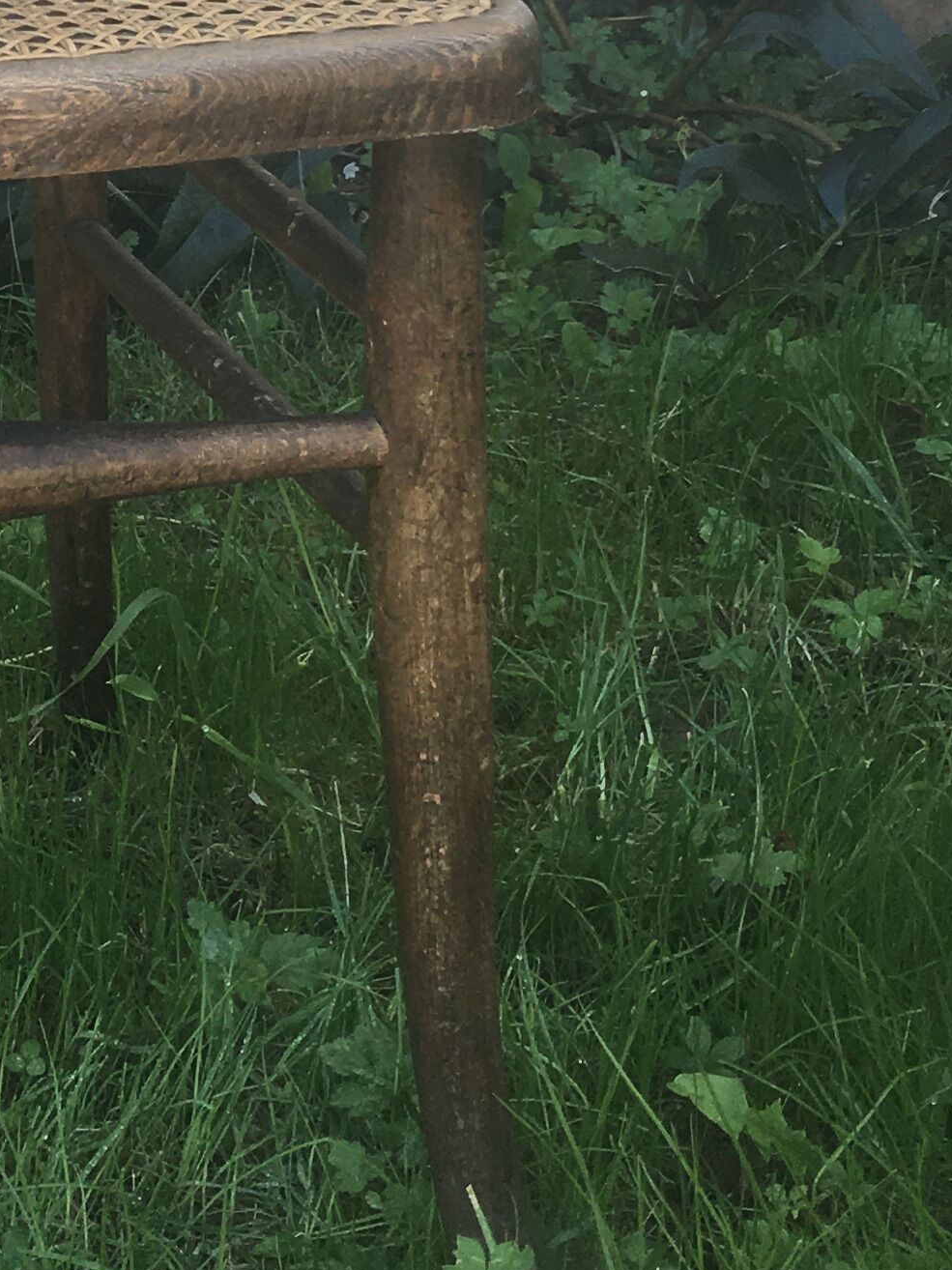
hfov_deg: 15.9
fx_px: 3265
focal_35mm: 89
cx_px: -196
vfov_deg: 21.2
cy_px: -39
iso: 25
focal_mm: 4.15
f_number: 2.2
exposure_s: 1/100
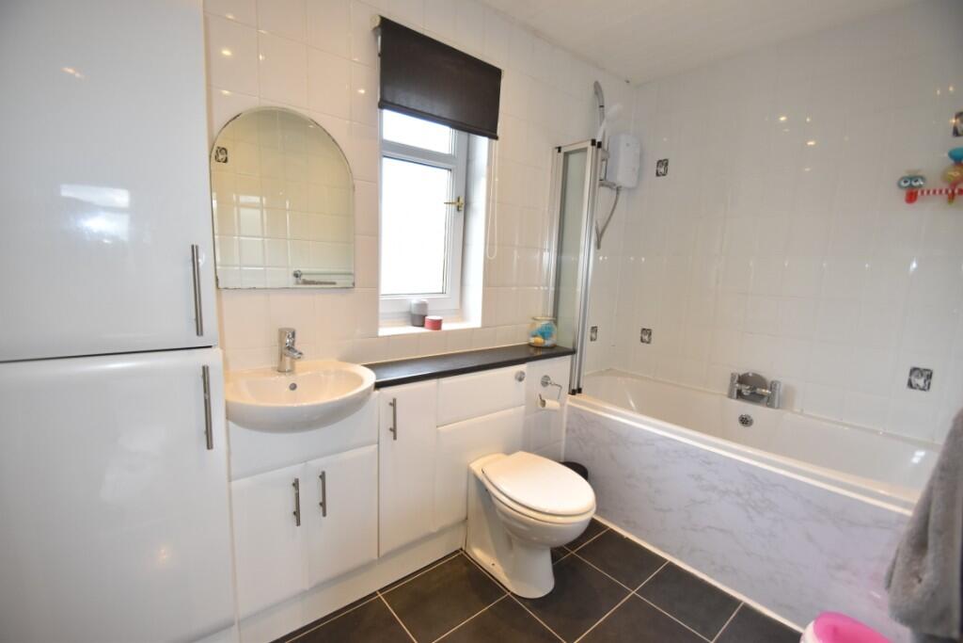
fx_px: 401
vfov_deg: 77.3
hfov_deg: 100.4
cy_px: 322
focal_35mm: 15
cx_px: 482
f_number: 4.5
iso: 450
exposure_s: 1/60
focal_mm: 10
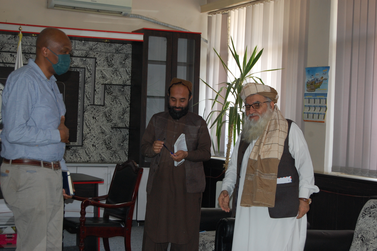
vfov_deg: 18.9
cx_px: 188
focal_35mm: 72
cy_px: 126
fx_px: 753
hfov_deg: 28.1
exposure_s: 1/60
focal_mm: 48
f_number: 5.6
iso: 450
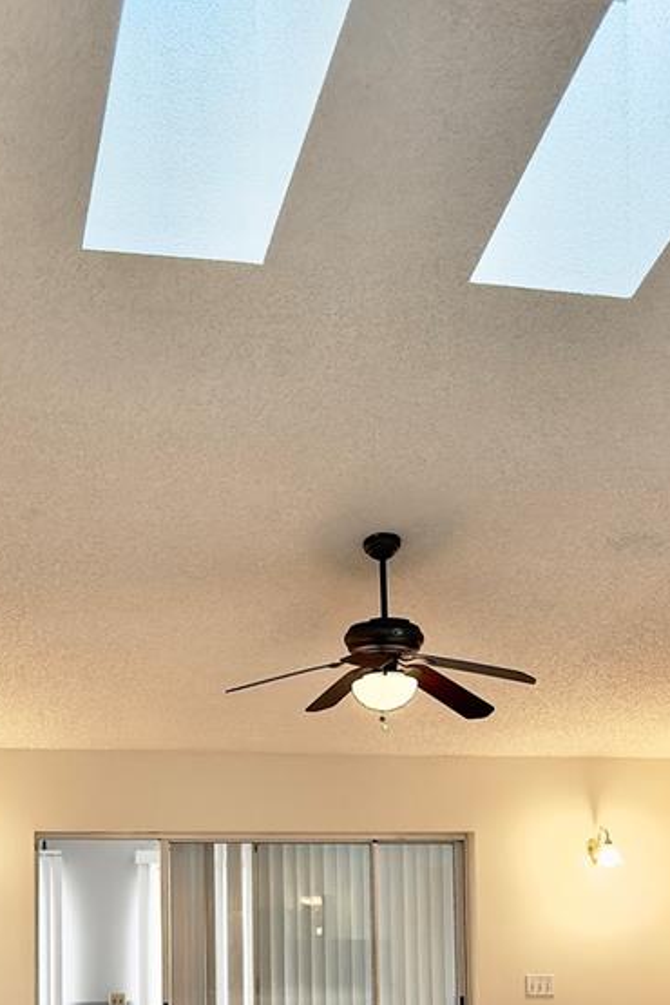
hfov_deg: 25.0
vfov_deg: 35.3
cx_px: 239
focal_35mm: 54
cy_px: 853
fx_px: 1507
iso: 160
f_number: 1.78
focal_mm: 6.76
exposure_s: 1/137
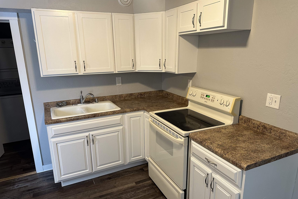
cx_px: 149
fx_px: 207
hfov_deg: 71.5
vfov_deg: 51.3
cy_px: 105
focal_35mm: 25
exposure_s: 1/60
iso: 250
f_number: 1.78
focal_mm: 6.86
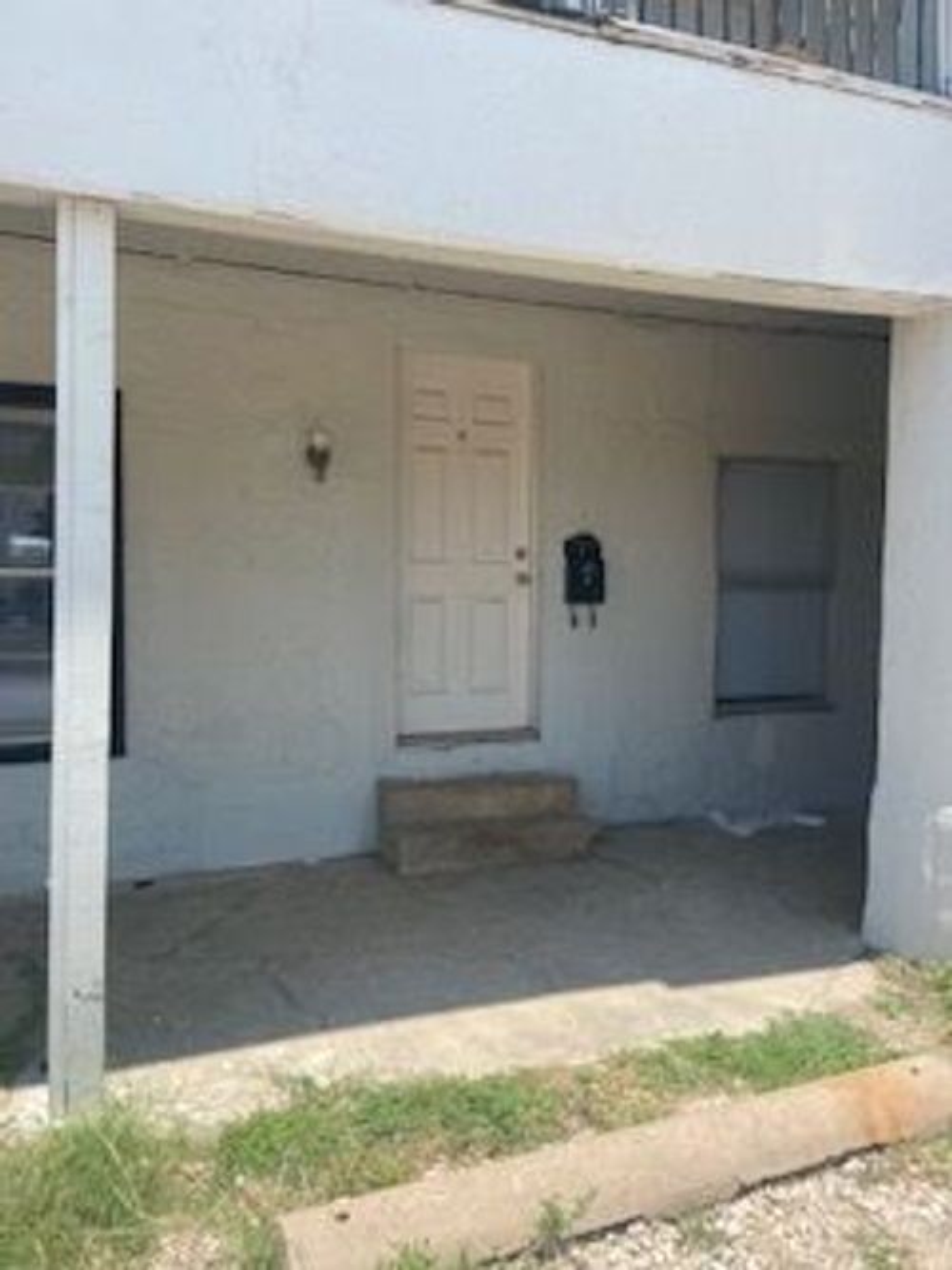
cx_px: 476
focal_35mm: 26
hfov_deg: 53.0
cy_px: 635
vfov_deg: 67.3
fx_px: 954
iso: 32
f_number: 1.8
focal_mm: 4.25
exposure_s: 1/2141
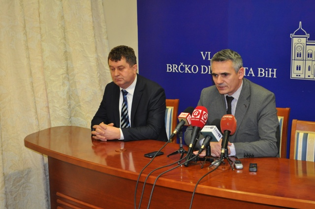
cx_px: 158
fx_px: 498
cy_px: 104
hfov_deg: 35.1
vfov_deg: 23.7
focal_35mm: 57
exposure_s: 1/60
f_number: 5
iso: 800
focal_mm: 38
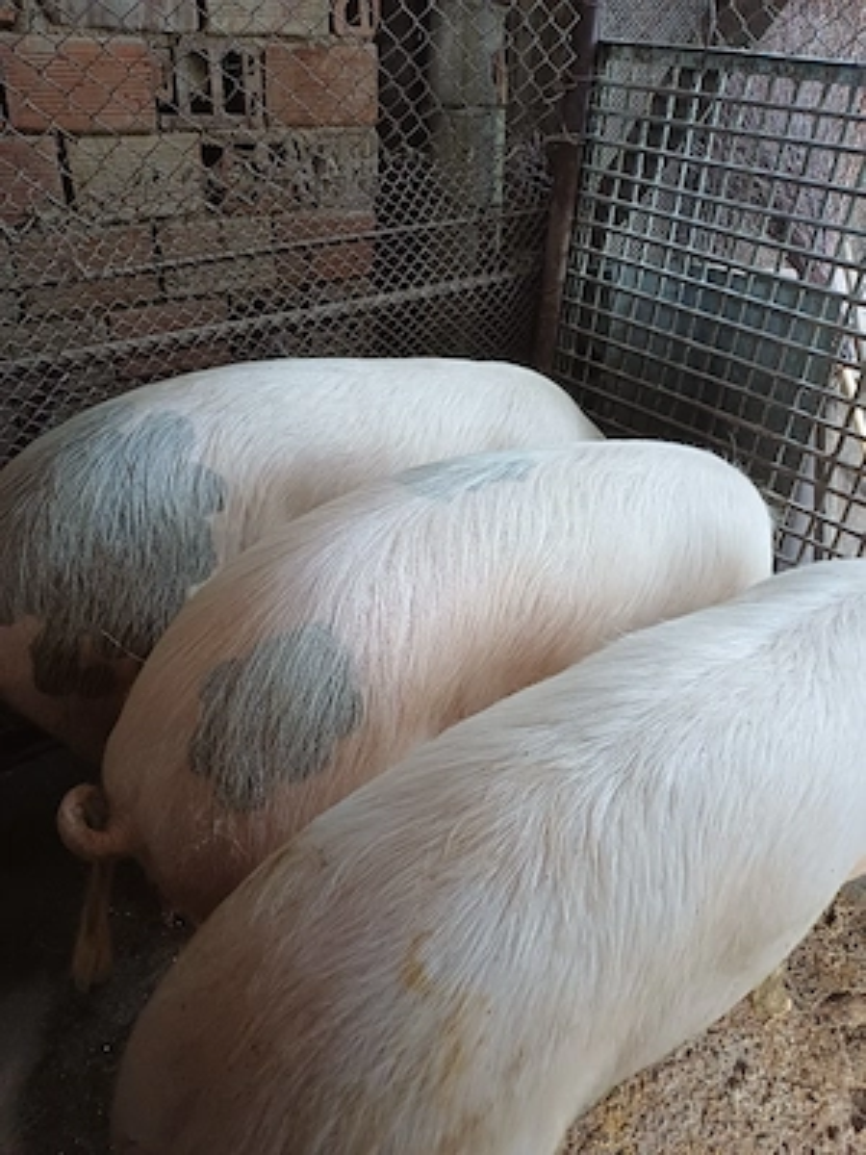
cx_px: 433
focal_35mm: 25
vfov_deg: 69.4
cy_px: 578
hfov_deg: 54.9
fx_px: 834
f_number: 1.8
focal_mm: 4.65
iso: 400
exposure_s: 1/50
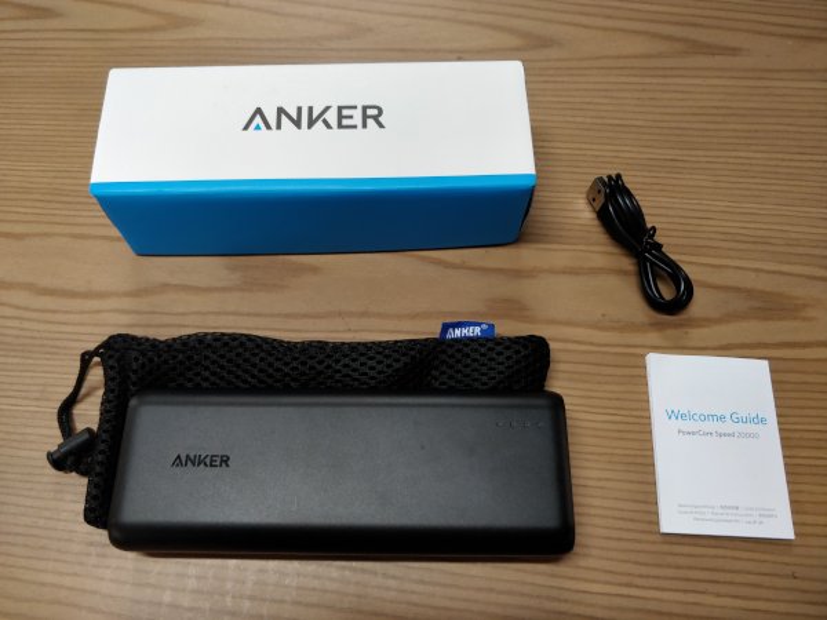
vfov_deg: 56.8
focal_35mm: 24
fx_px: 573
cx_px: 414
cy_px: 310
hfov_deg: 71.6
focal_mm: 4.1
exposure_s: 1/60
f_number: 1.7
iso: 800
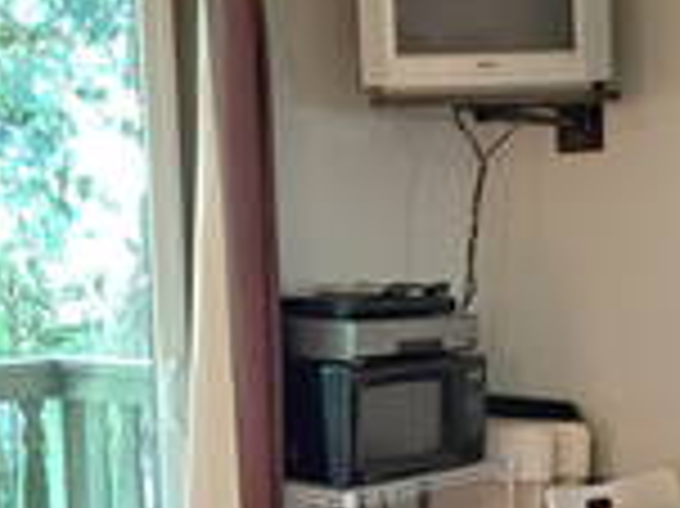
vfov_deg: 21.0
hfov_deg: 27.7
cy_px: 414
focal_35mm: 69
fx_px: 1354
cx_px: 531
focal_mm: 4.15
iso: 100
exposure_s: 1/15
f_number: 2.2
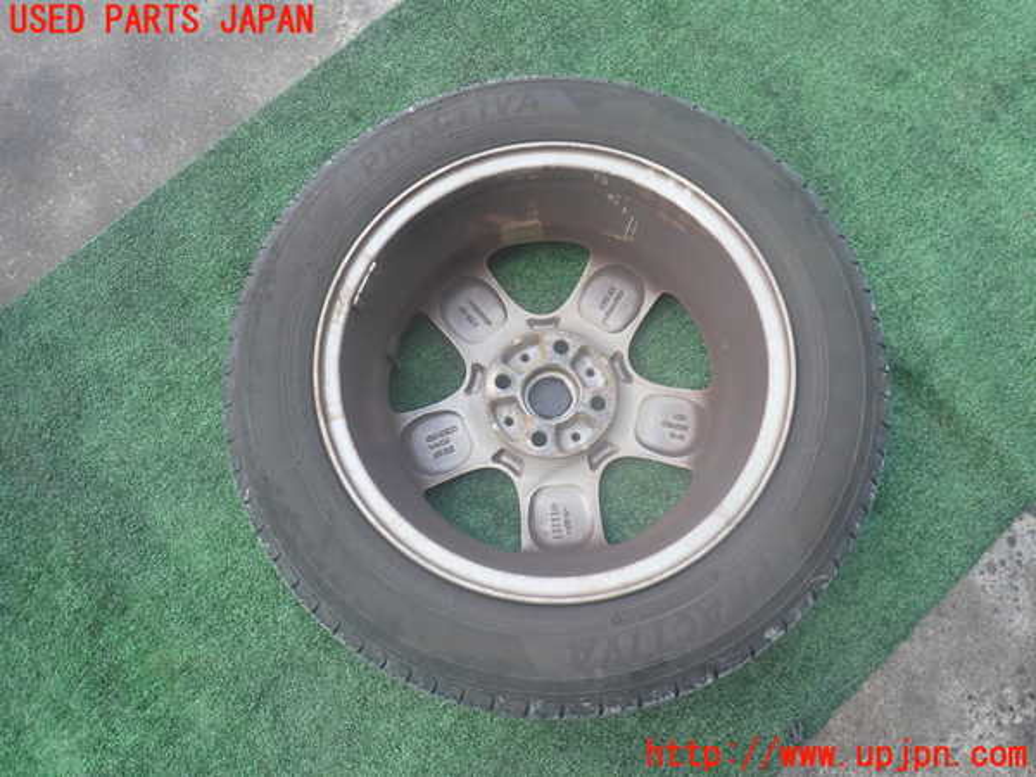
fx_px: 748
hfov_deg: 69.4
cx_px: 518
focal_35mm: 25
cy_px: 388
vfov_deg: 54.9
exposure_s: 1/160
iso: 100
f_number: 2.8
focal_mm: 4.5
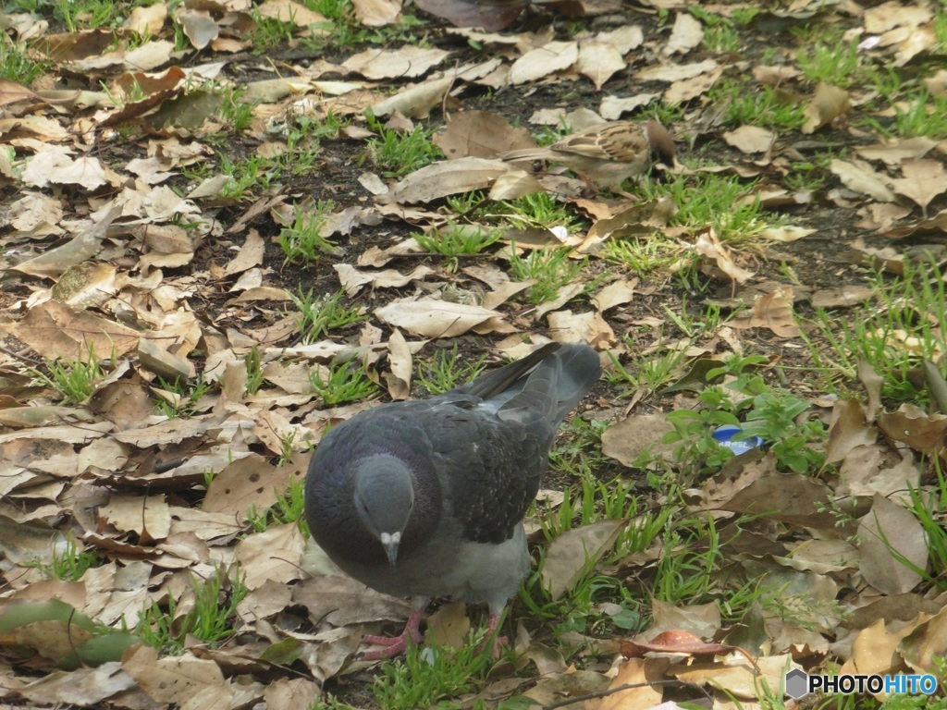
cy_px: 355
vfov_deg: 6.9
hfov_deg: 9.2
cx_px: 474
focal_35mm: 214
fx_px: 5854
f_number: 5.6
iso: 250
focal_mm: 38.2
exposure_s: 1/125
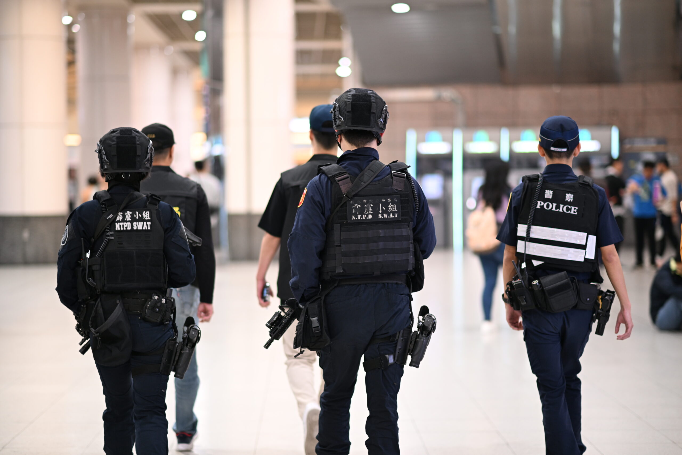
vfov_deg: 16.1
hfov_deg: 23.9
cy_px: 228
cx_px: 341
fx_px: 1610
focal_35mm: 85
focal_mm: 85
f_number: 1.4
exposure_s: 1/160
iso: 500
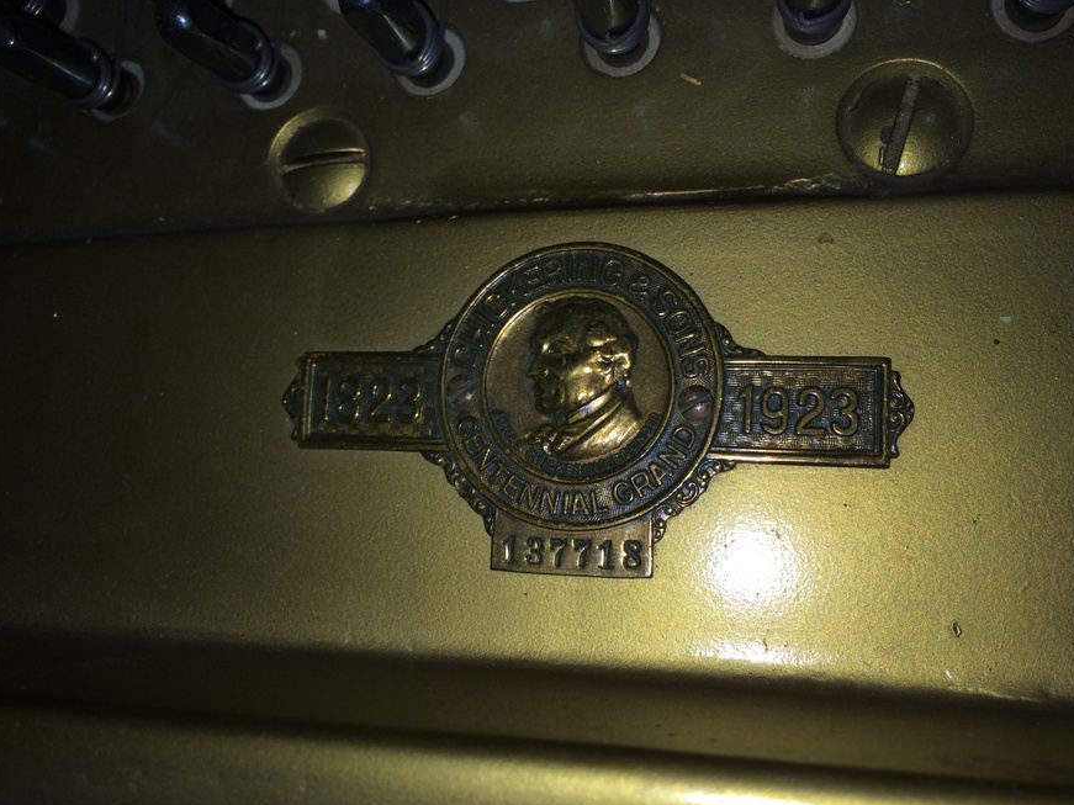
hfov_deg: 58.4
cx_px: 549
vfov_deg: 45.4
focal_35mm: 31
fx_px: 962
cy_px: 395
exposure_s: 1/513
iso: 32
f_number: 2.2
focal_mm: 4.12
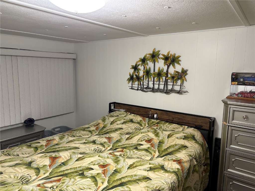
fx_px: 192
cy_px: 96
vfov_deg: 53.1
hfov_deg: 67.3
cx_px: 128
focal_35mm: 26
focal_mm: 5.96
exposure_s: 1/60
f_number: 1.6
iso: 160
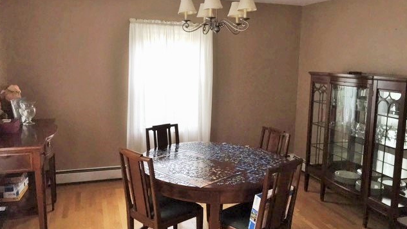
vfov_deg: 36.6
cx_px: 203
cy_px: 110
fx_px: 345
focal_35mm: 32
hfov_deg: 61.0
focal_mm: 4.15
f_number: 2.2
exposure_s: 1/17
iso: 200
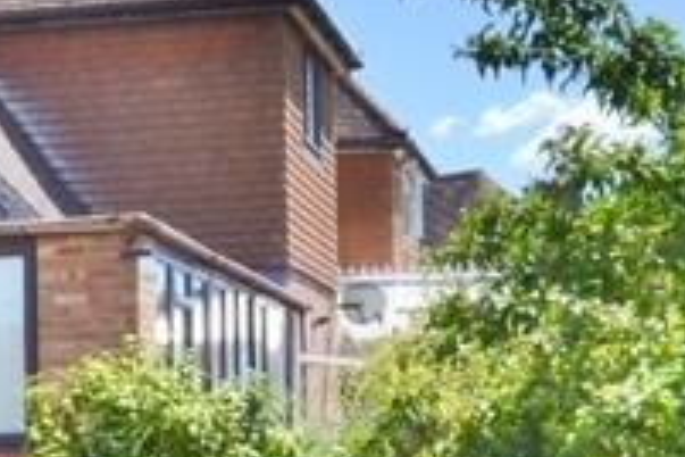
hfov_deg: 20.3
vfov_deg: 13.7
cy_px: 362
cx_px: 174
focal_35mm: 100
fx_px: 1894
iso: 100
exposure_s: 1/250
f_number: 8
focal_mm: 13
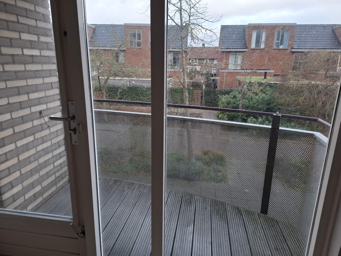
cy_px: 128
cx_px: 170
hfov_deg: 73.9
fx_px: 227
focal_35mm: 23
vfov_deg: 58.9
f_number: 1.8
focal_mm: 5.5
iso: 50
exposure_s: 1/121
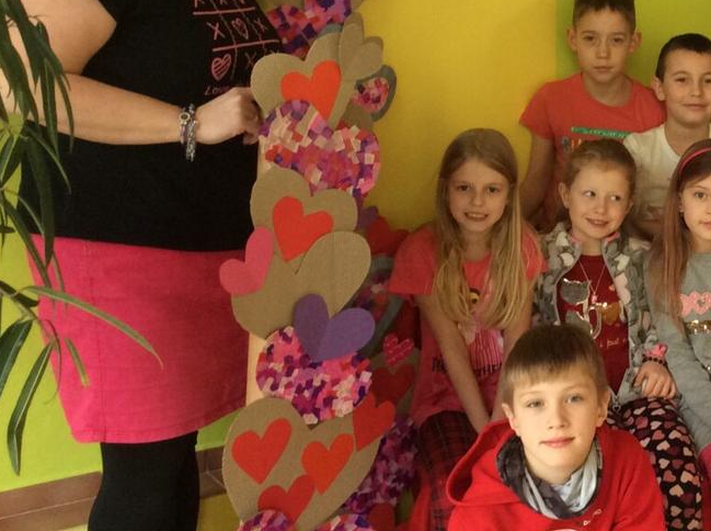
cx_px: 726
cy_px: 201
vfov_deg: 22.1
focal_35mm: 66
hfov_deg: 27.6
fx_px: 1353
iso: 80
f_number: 2.4
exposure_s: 1/25
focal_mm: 3.3
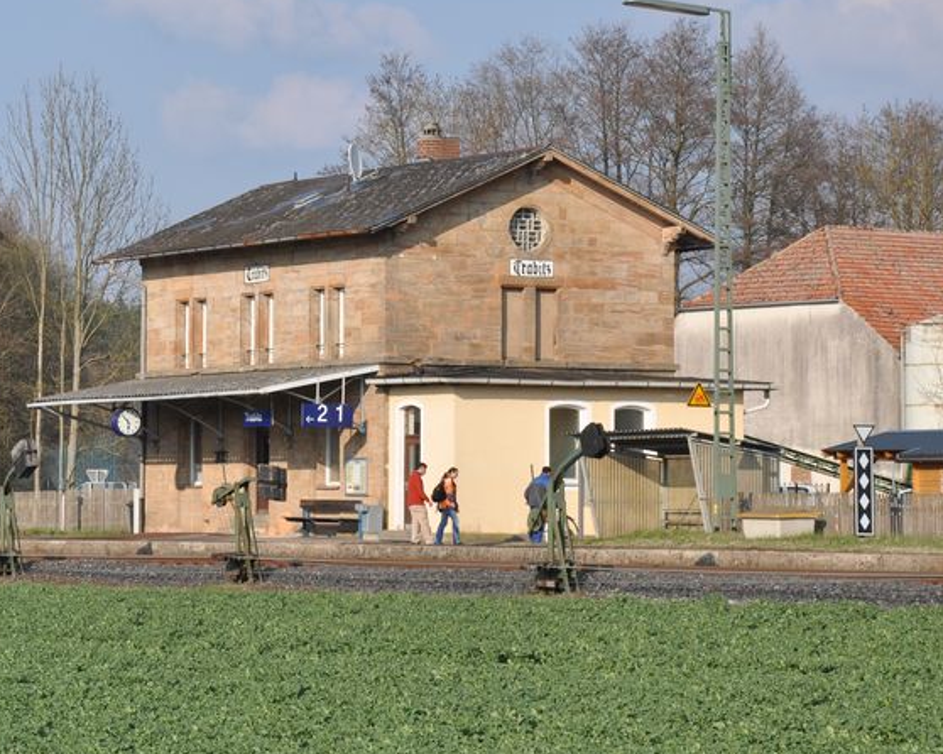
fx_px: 4464
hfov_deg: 12.0
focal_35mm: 160
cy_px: 308
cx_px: 135
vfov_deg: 9.6
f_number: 9
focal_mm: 62
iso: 250
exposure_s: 1/500
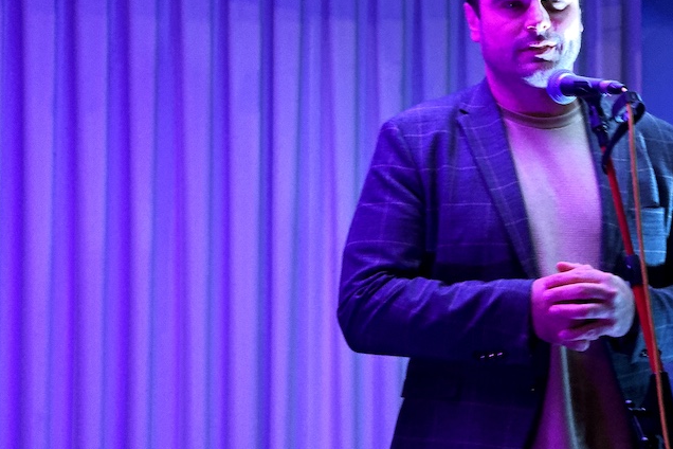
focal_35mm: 129
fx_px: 2411
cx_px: 535
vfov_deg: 10.6
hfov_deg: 15.8
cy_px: 215
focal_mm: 9
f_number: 2.8
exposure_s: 1/20
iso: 400
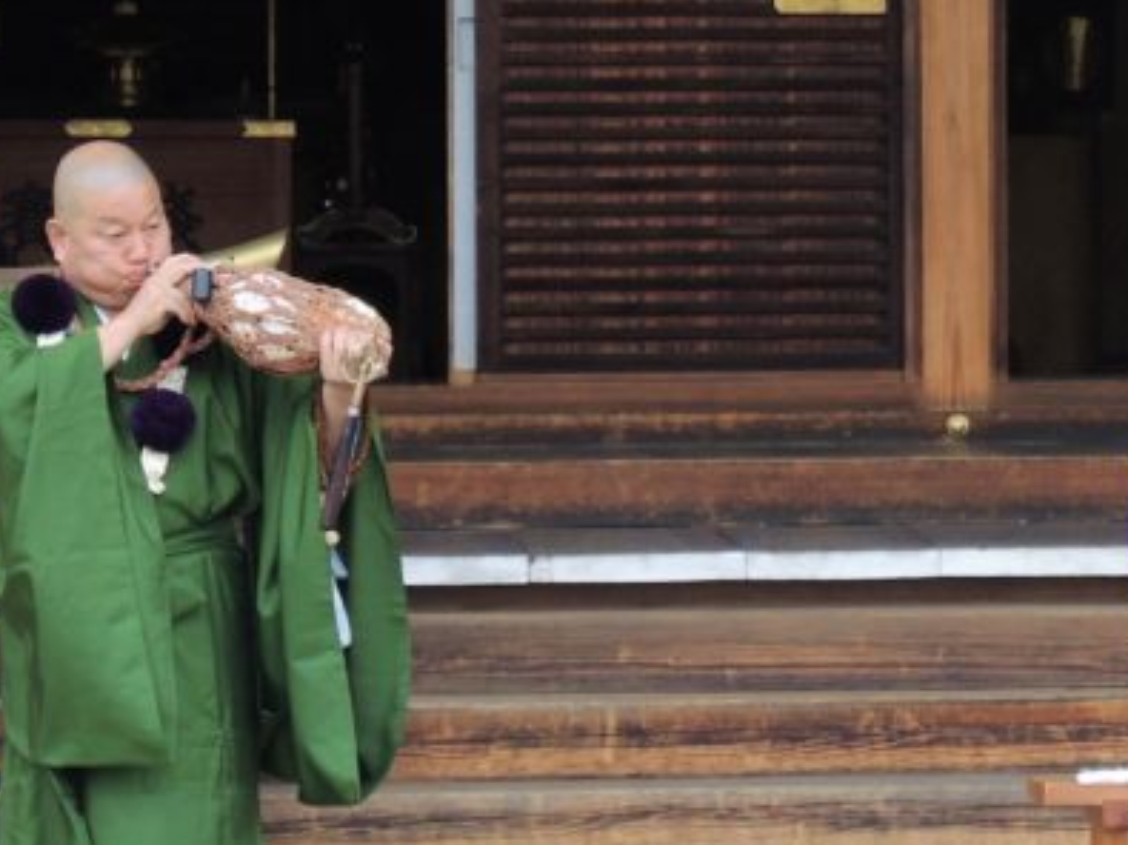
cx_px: 1422
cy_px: 291
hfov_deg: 7.2
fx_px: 8861
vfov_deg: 5.5
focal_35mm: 272
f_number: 3.5
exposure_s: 1/160
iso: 80
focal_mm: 22.1
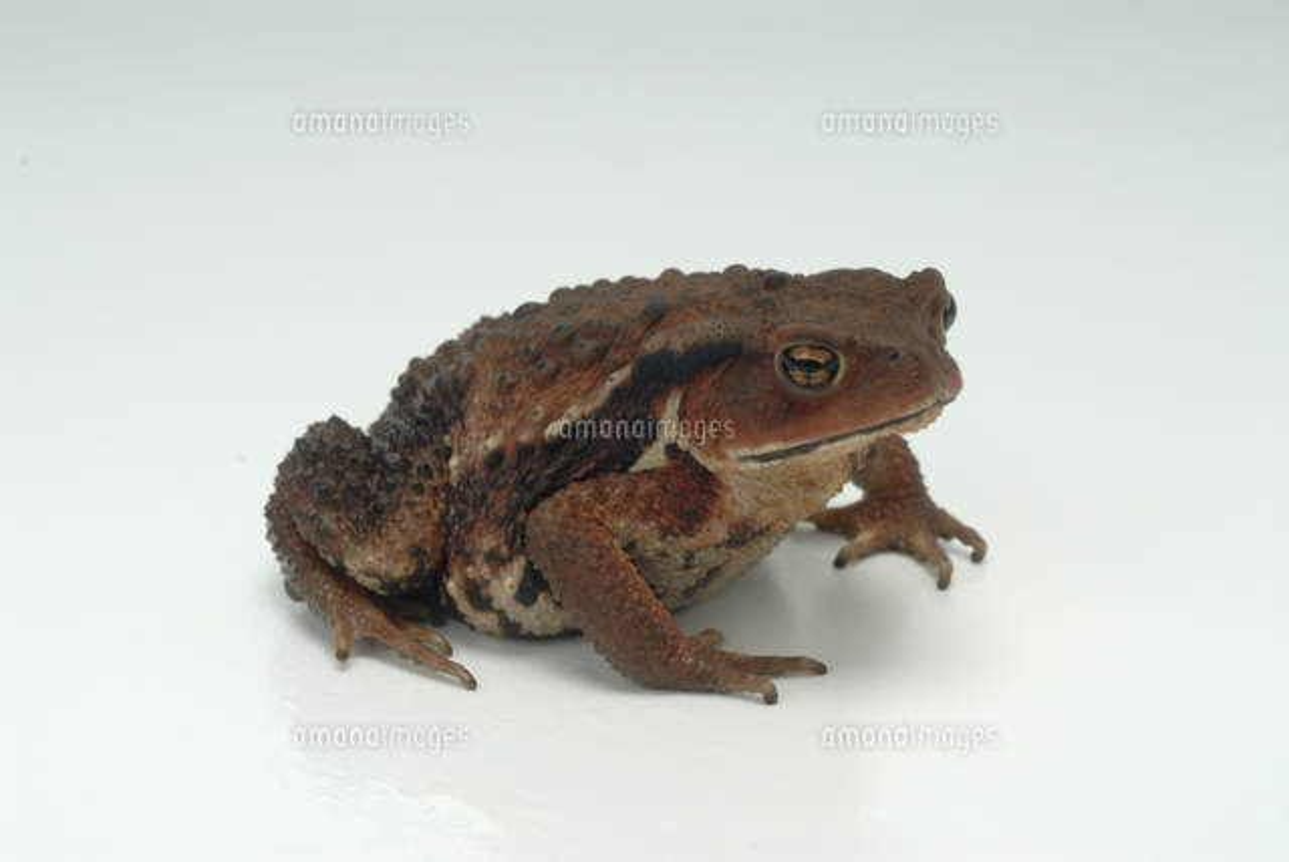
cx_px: 644
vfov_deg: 15.2
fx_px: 3225
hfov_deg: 22.6
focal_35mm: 90
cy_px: 431
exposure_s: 1/250
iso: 100
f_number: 18
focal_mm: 60
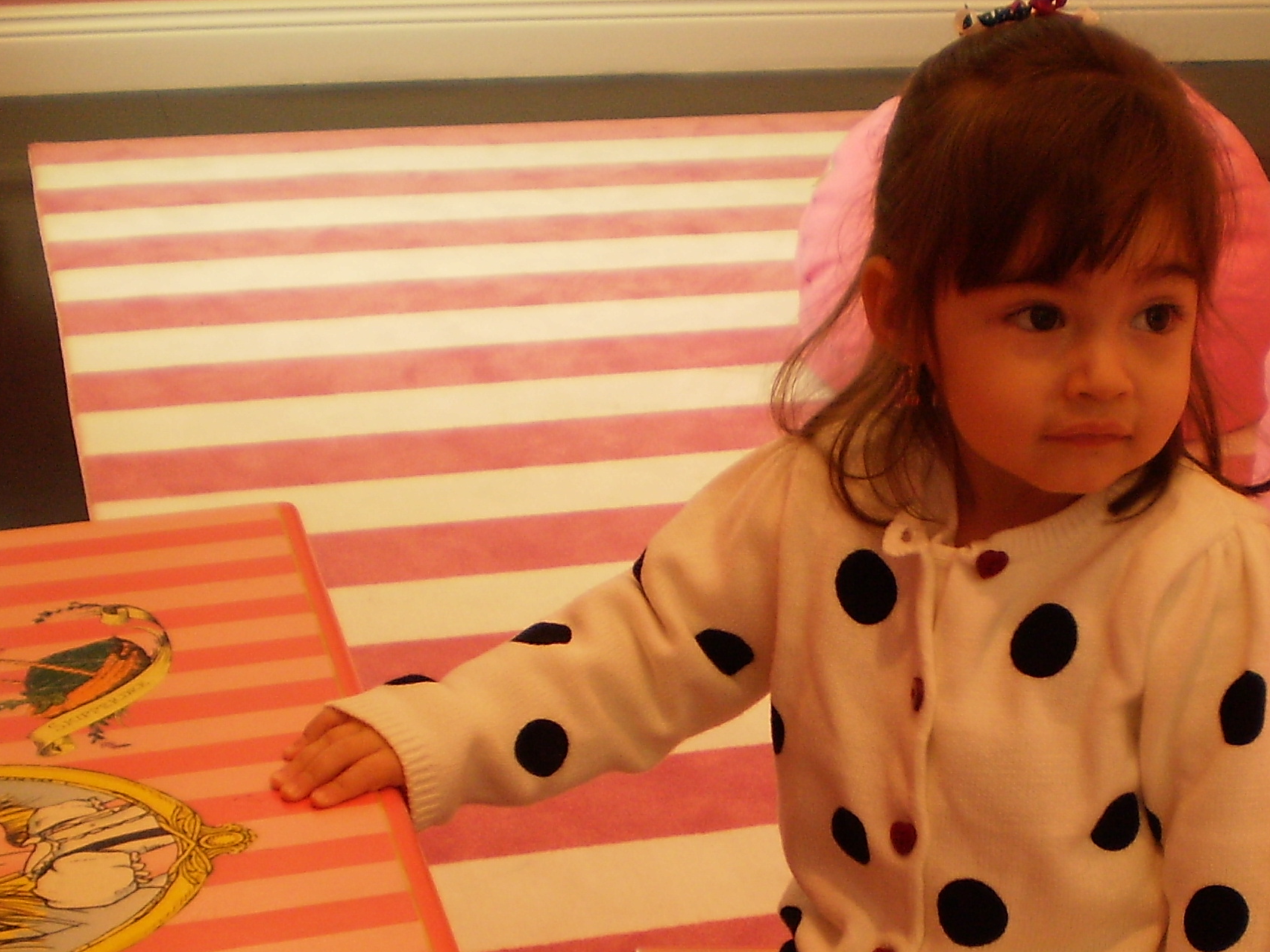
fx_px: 2531
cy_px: 697
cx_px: 837
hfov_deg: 28.0
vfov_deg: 21.2
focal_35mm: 69
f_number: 3.1
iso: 125
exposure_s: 1/30
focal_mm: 6.3
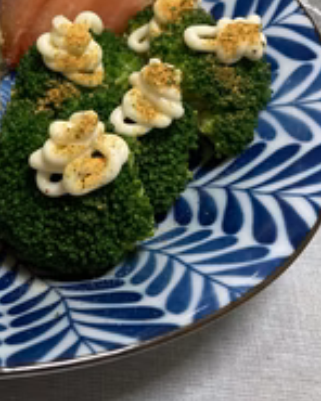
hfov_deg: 24.0
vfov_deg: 31.8
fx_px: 701
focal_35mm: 59
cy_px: 141
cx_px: -41
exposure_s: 1/42
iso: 100
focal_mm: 3.99
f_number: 1.8
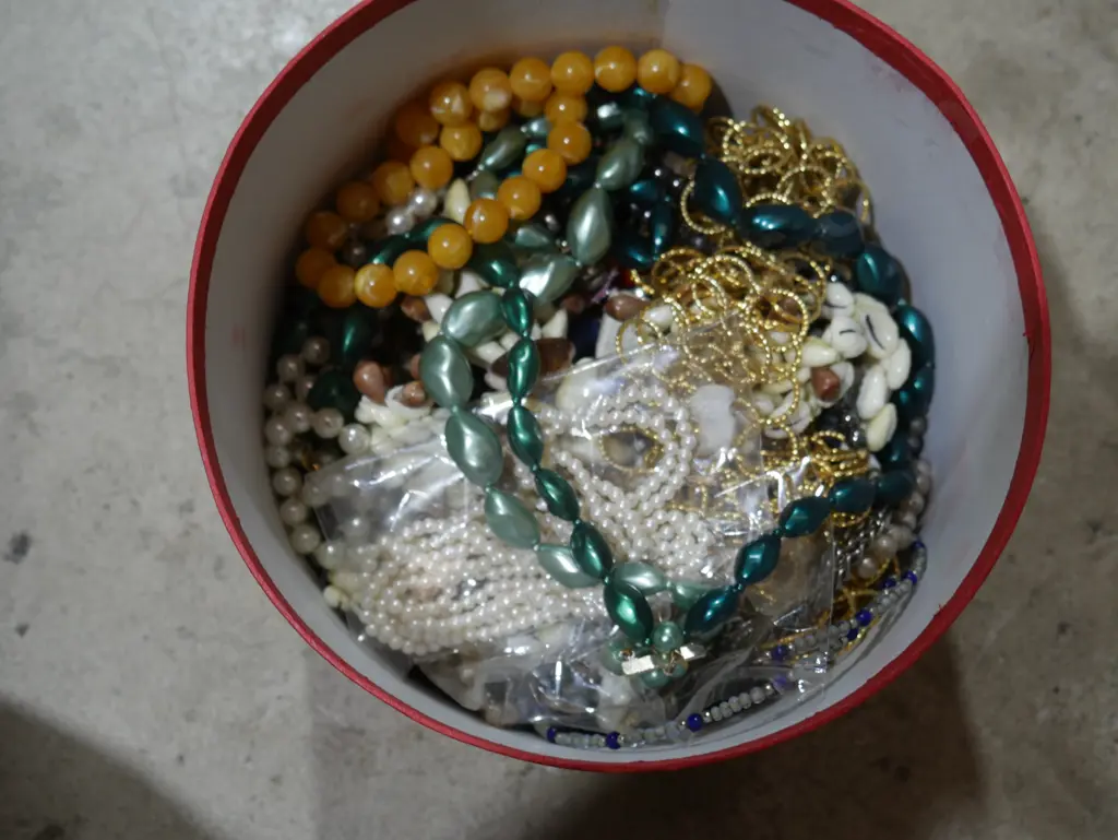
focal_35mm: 50
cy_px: 420
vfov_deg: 29.1
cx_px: 559
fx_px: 1616
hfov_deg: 38.2
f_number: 5.3
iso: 320
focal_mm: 25
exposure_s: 1/60
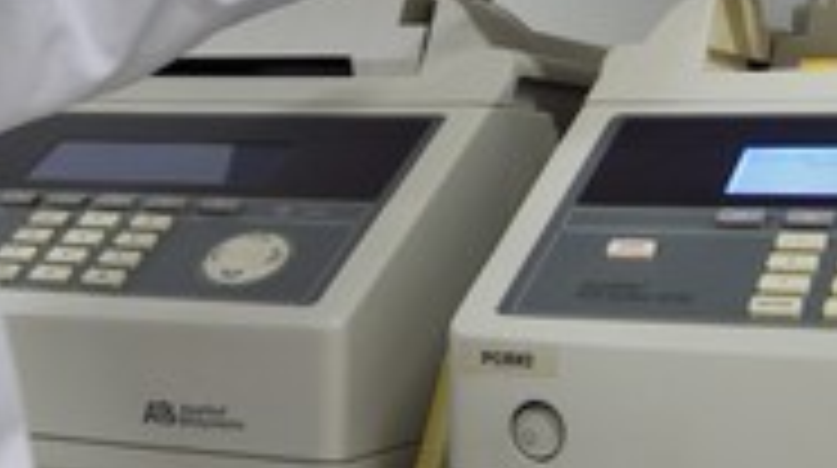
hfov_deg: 25.6
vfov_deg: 14.3
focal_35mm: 83
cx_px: 436
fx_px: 1839
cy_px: 27
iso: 800
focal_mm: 35
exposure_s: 1/20
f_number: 5.6
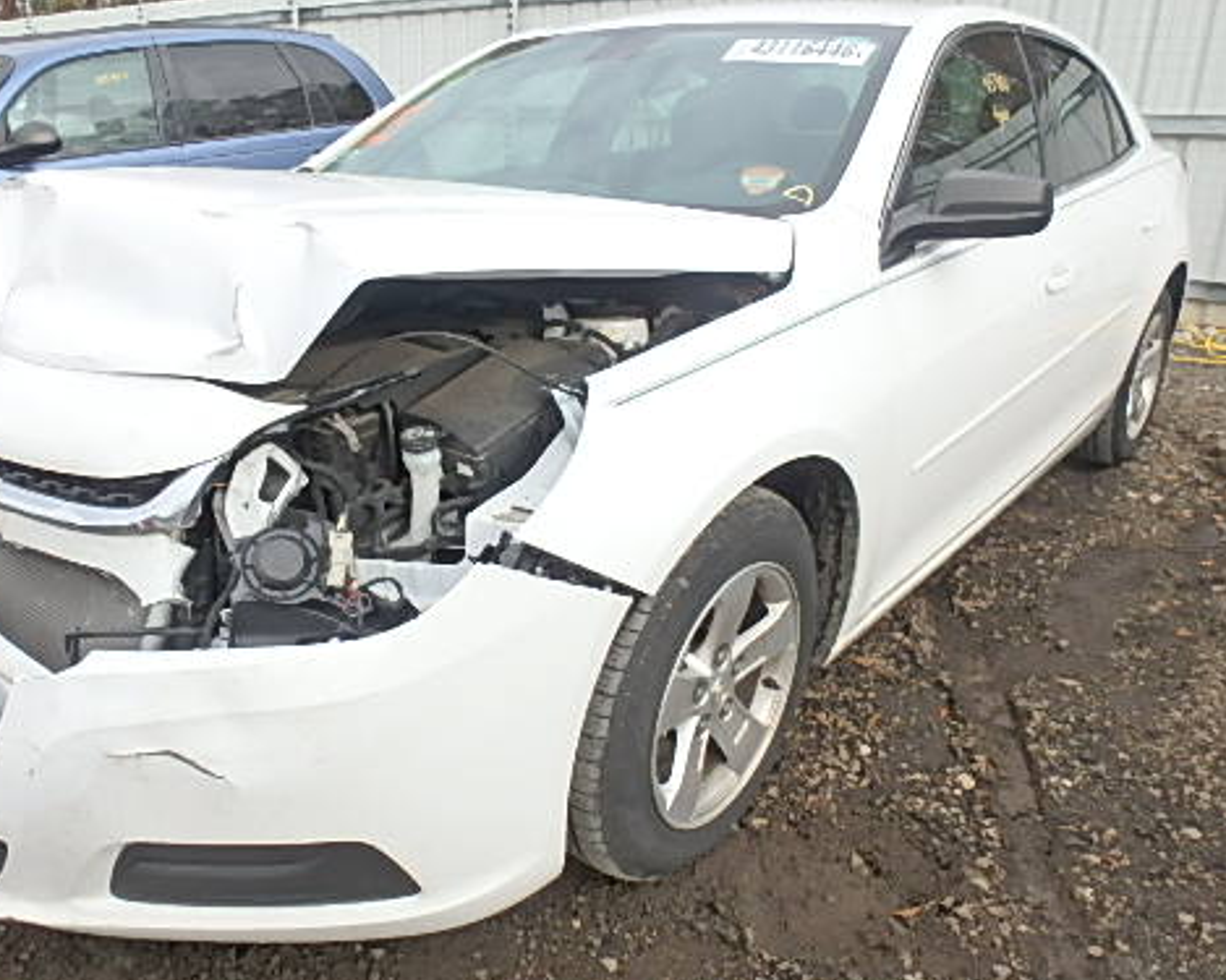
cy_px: 517
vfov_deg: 51.5
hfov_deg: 61.8
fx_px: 1016
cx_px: 505
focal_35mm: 28
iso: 125
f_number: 3.5
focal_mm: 3.7
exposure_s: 1/400
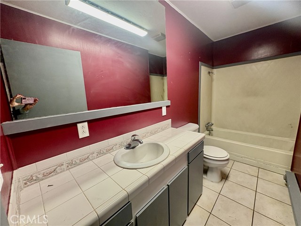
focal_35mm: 14
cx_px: 150
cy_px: 113
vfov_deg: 85.7
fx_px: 122
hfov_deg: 102.1
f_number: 2.2
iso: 125
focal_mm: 2.22
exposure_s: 1/60
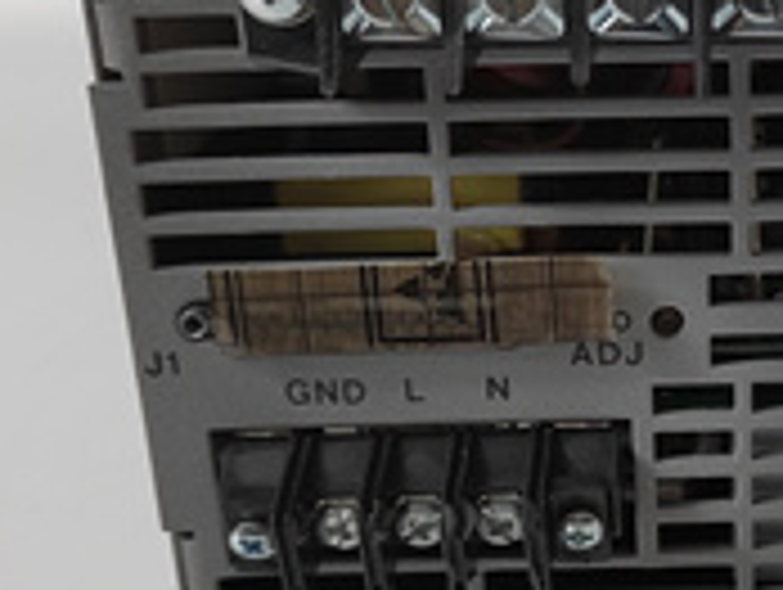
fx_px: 1495
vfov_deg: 22.3
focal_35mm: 66
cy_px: 345
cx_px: 706
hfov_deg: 28.2
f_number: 1.9
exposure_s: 1/100
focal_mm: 5.52
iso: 363
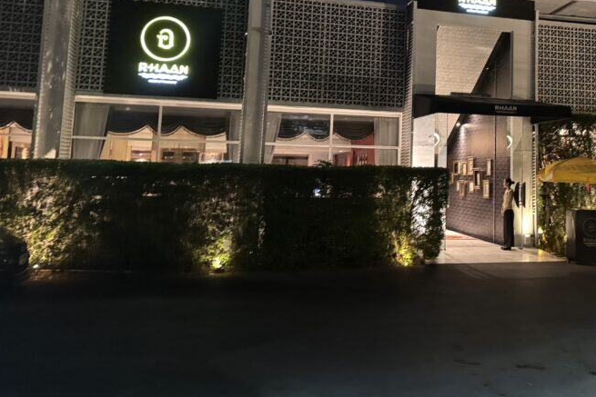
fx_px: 646
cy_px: 105
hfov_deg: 47.9
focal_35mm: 39
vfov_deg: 33.6
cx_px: 439
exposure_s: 1/28
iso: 1600
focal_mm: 6.76
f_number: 1.78
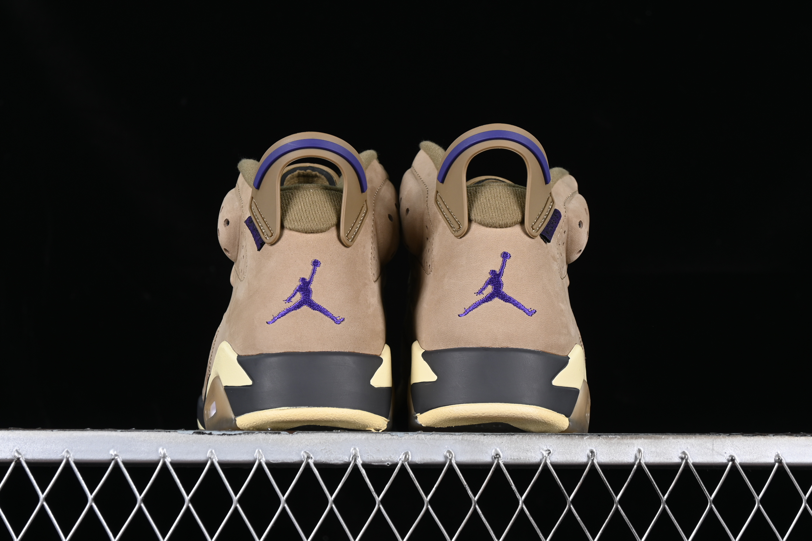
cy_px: 270
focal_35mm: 75
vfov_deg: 18.2
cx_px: 406
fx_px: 1692
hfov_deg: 27.0
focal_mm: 50
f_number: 6.3
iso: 160
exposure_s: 1/60
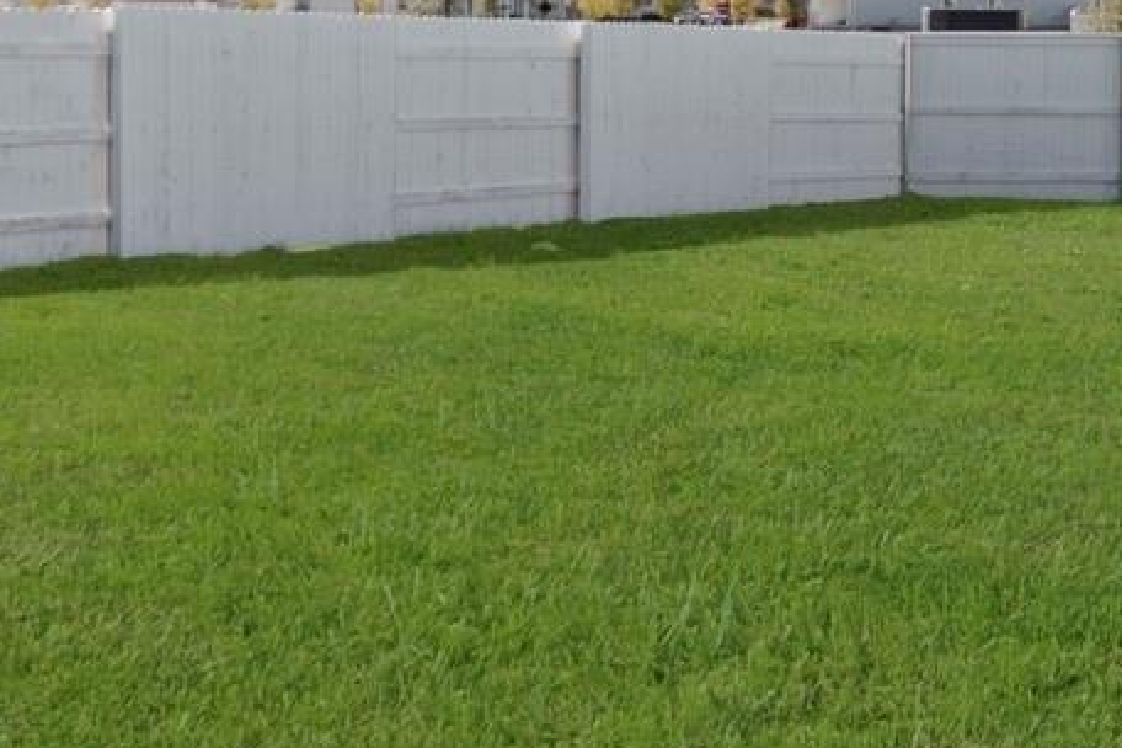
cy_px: -94
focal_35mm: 128
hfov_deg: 15.7
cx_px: 1170
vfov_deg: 10.6
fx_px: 3989
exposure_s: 1/640
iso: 400
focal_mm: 24
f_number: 8
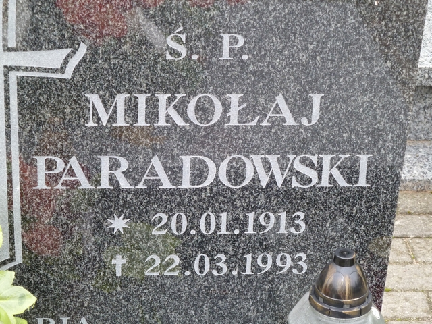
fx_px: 1485
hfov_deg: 16.6
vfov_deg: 12.5
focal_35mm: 119
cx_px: 216
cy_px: 162
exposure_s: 1/40
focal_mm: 19.5
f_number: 4.4
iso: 160
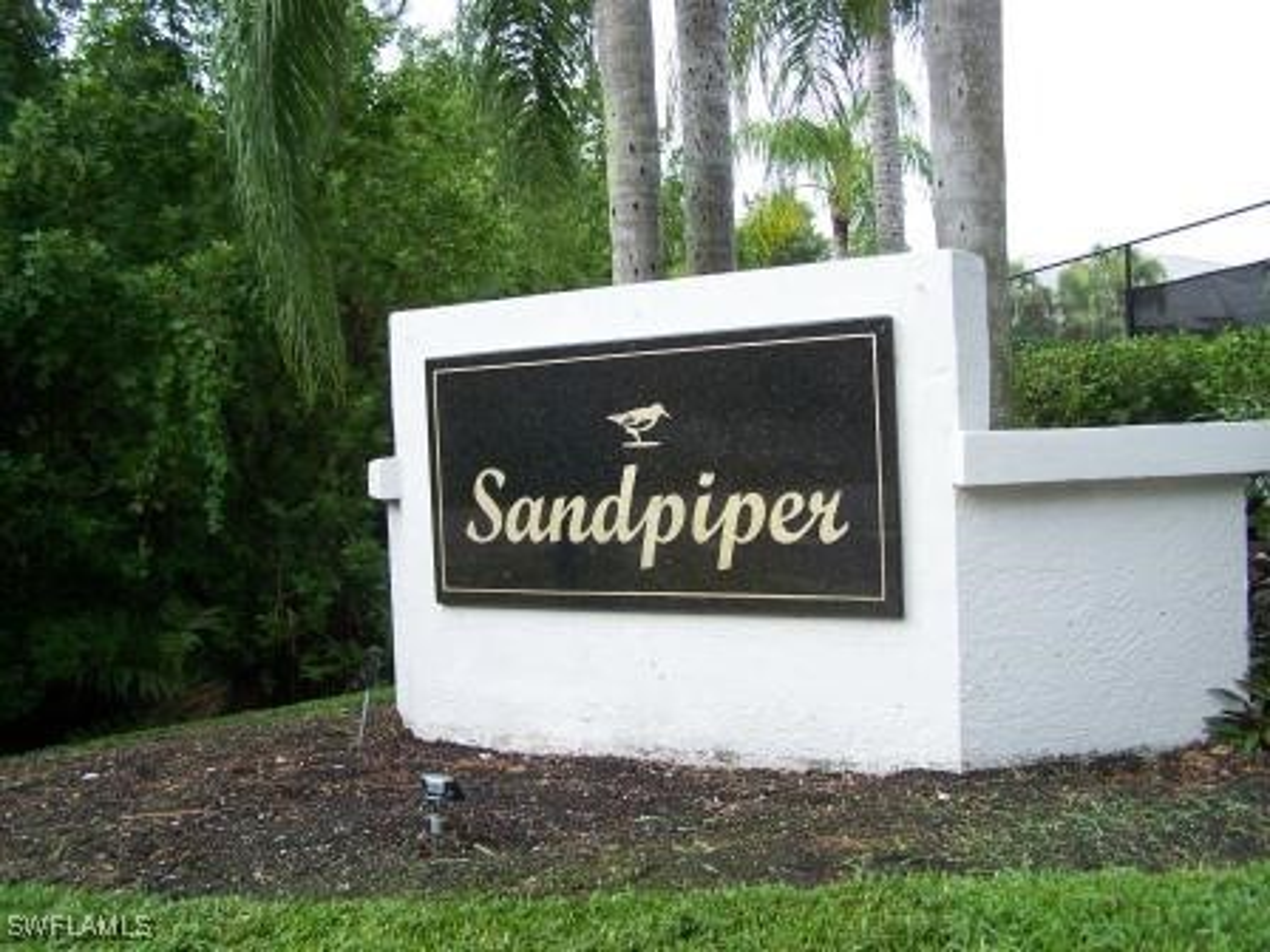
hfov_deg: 49.0
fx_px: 1394
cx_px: 635
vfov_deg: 37.7
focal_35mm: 38
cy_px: 476
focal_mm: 6.3
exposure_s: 1/250
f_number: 2.8
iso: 80
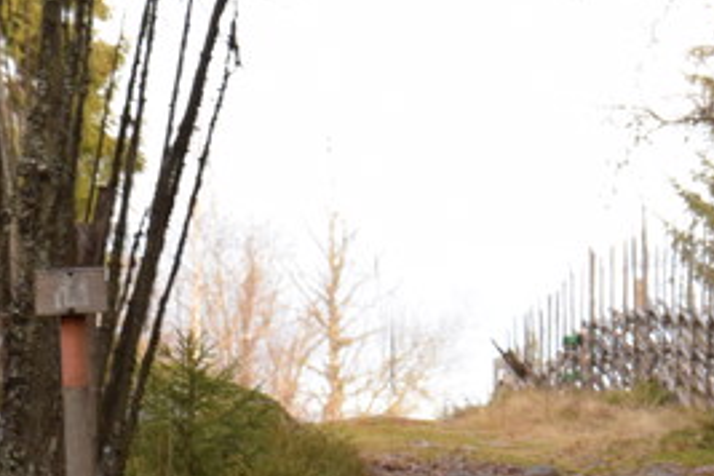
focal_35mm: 431
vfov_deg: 3.2
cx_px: 618
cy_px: 241
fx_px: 8547
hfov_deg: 4.8
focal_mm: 80
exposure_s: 1/200
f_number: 7.1
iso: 400
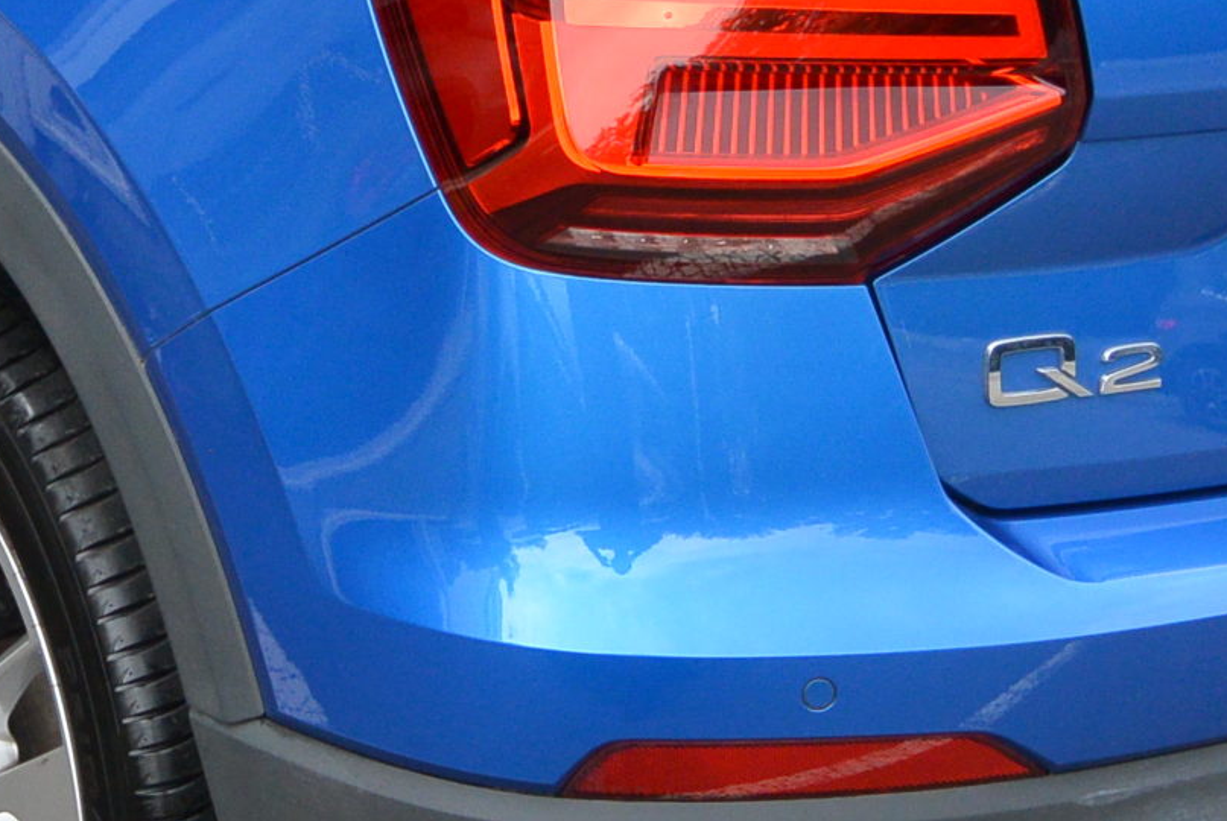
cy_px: 106
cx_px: 418
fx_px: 3139
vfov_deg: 14.8
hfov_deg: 22.0
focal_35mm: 92
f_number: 3.5
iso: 400
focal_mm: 11
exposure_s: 1/200
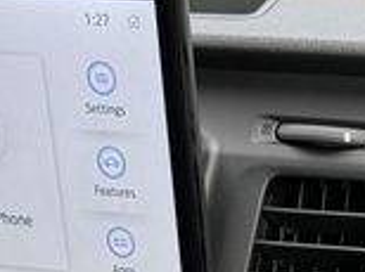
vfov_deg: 9.0
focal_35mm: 156
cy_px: 523
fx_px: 1642
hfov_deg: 12.5
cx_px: 386
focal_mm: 6.76
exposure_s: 1/301
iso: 100
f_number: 1.78
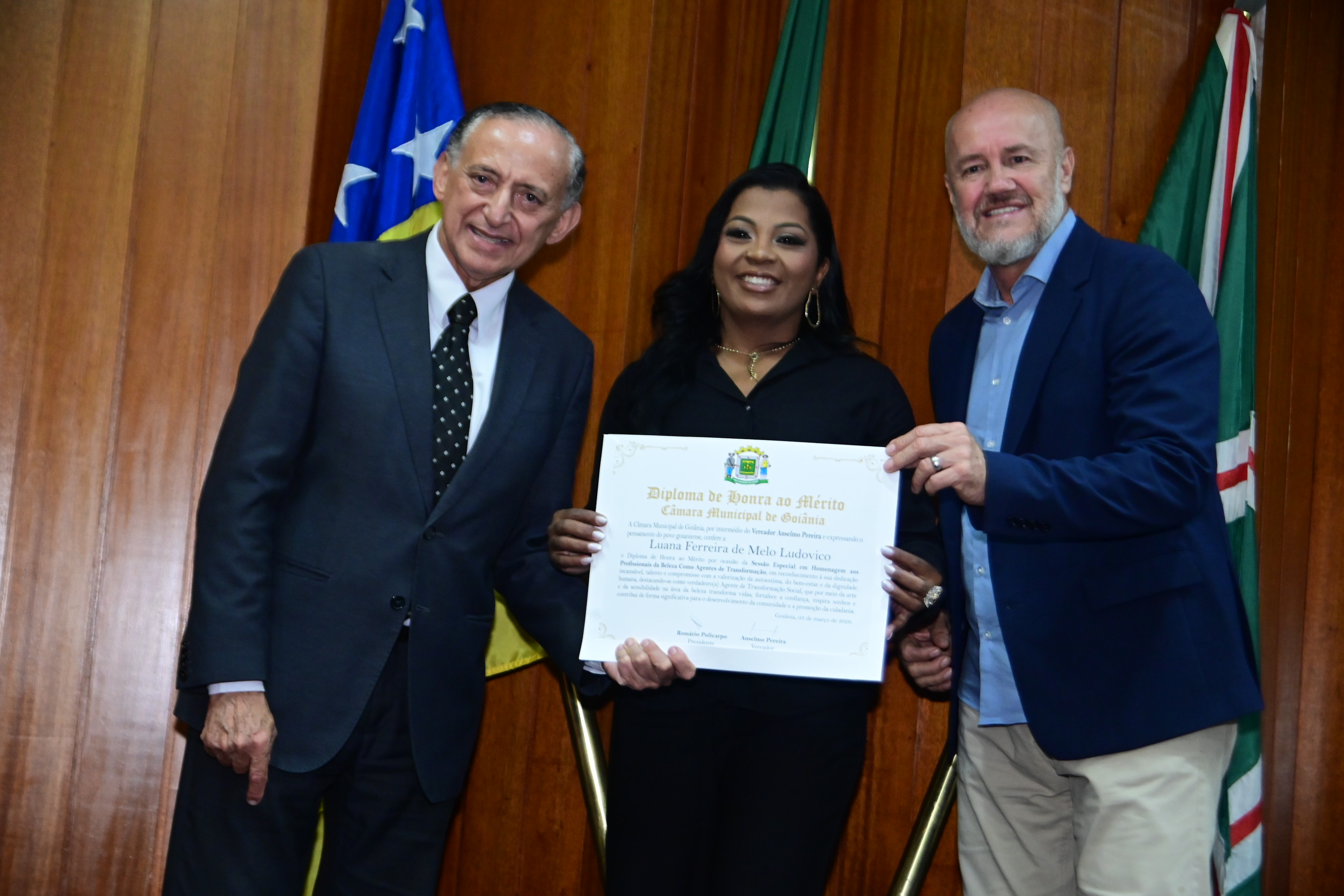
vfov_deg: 21.9
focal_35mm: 62
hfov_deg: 32.4
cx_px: 672
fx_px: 2314
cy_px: 448
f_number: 5.6
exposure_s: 1/250
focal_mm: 62
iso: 5000
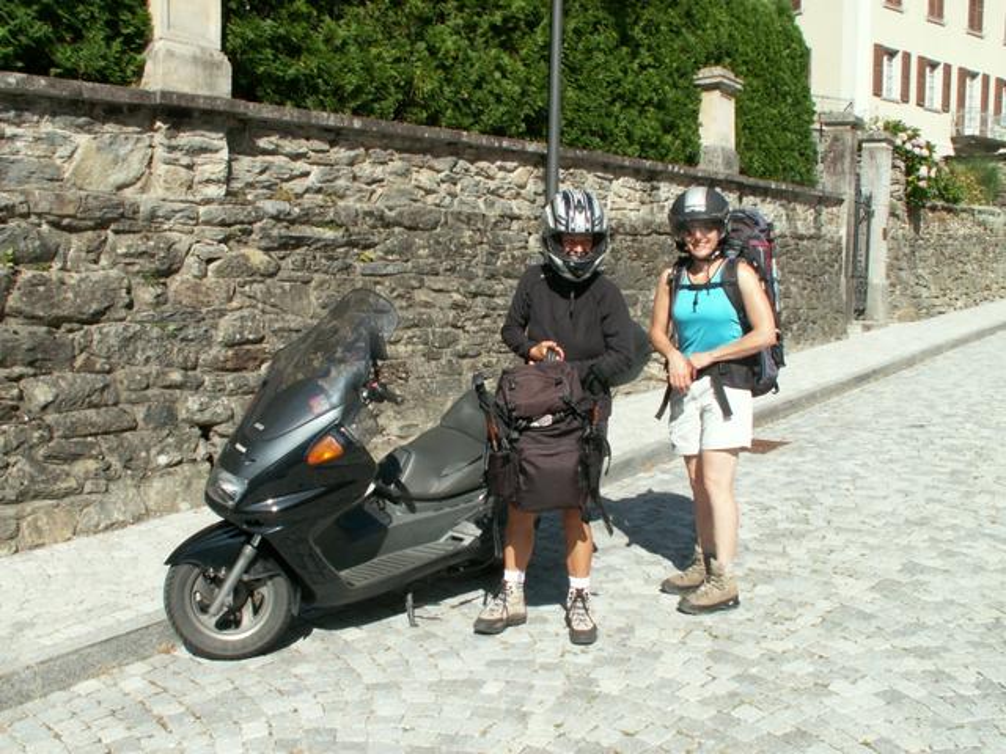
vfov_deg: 40.7
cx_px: 503
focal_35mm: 35
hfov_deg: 52.6
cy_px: 377
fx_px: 1017
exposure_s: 1/200
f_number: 5.6
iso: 50
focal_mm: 5.86
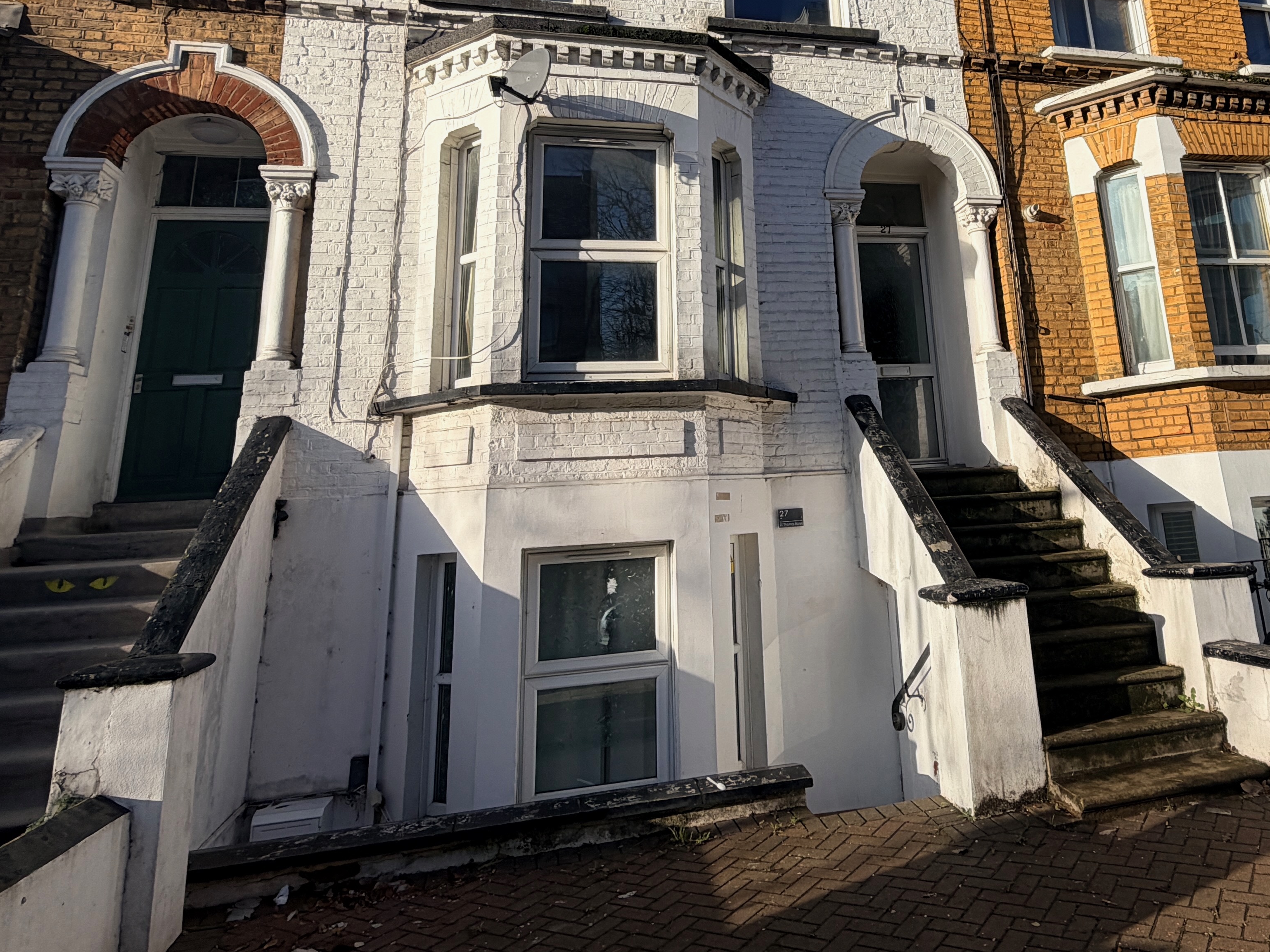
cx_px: 828
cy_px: 238
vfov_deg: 50.8
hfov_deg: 65.8
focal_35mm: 26
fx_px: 954
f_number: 2.2
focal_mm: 2.22
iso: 25
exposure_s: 1/770
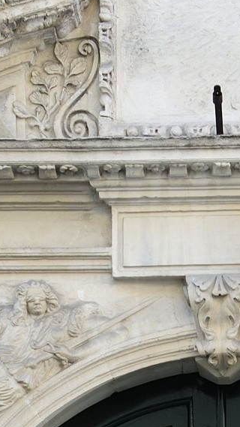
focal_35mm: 177
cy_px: 665
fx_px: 2003
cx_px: 244
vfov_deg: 11.6
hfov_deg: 6.8
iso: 200
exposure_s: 1/60
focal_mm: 40
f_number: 5
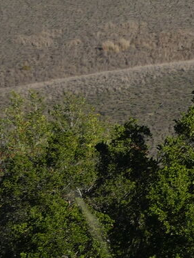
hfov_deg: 2.6
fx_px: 4132
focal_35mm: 553
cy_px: -302
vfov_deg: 3.5
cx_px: 934
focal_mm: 50
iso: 160
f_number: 4.5
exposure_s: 1/1600
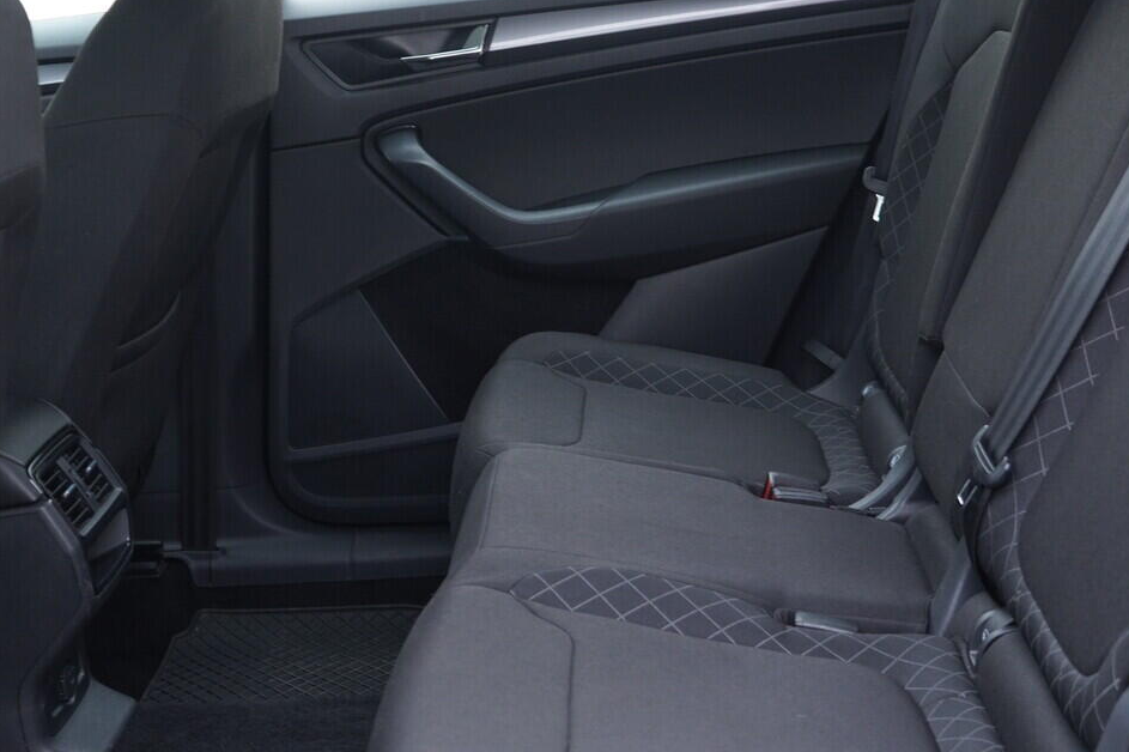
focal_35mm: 55
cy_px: 311
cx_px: 552
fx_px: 1724
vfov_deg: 24.6
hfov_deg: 36.3
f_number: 2.8
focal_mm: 24
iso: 400
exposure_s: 1/40
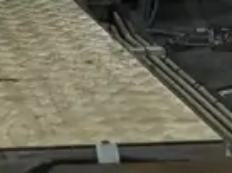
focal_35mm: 223
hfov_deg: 8.7
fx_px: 1492
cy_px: -675
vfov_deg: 5.3
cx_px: -119
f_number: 1.7
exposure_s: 1/180
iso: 12
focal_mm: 6.3
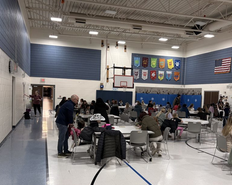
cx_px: 121
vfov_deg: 43.2
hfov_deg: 52.8
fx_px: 233
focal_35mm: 34
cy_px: 107
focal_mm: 5.96
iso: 100
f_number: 1.6
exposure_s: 1/120
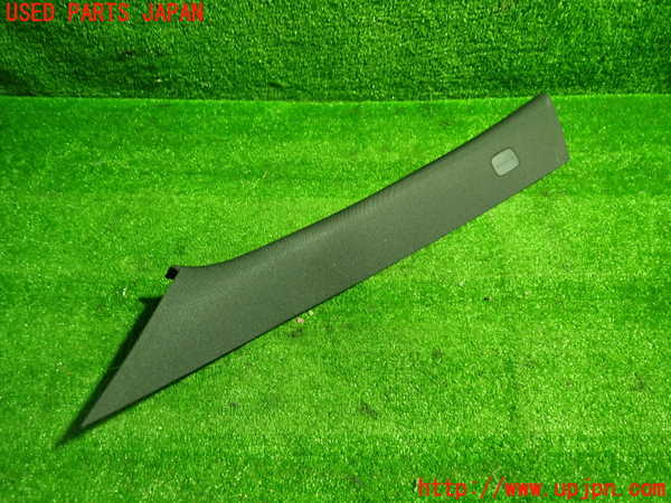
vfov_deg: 54.9
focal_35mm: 25
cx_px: 336
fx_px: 485
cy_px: 252
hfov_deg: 69.4
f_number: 2
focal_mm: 4.5
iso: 400
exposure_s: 1/30
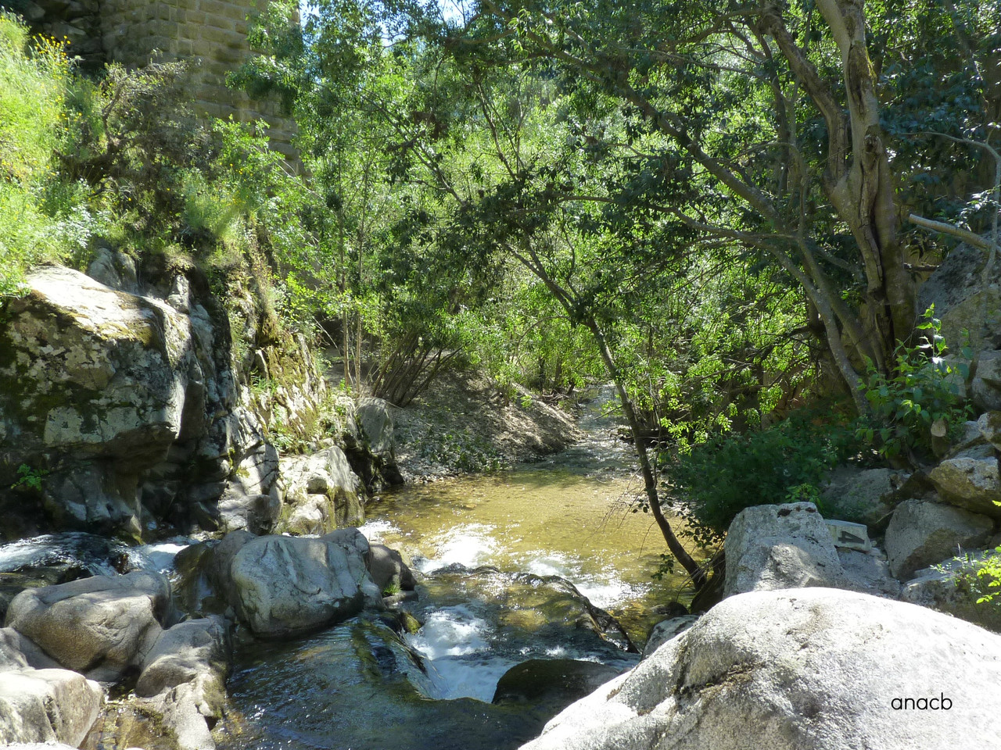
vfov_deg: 51.4
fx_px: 781
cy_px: 375
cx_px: 500
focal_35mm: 27
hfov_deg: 65.3
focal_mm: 4.8
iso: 125
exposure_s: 1/160
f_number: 4
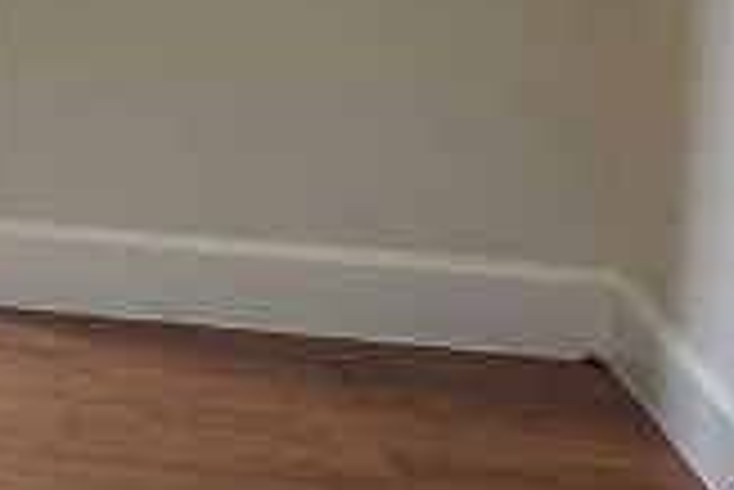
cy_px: -387
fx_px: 3204
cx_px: -1351
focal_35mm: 157
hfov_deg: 10.2
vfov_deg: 8.4
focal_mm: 6.76
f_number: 1.78
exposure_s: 1/60
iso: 125
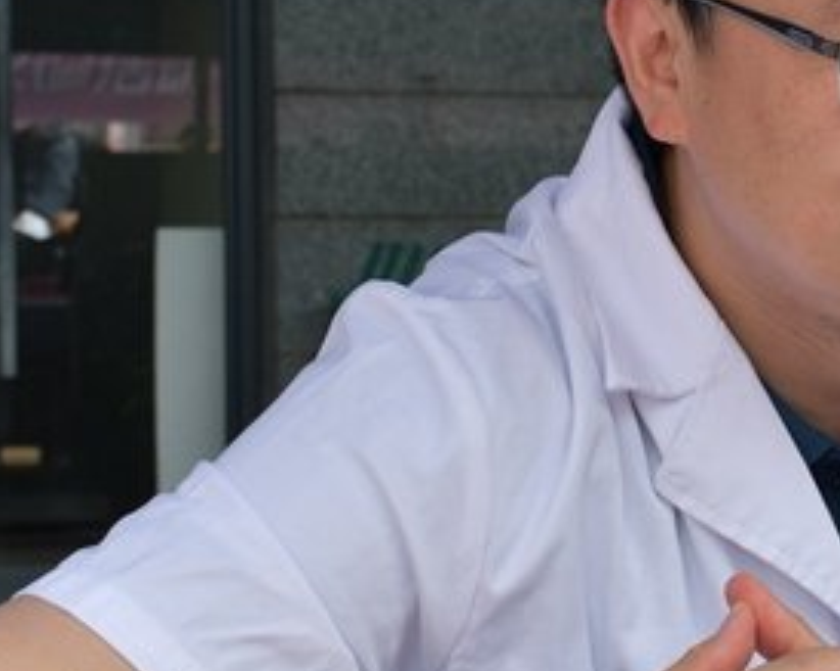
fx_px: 3305
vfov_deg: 11.6
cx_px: 930
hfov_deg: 14.2
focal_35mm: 133
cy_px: 342
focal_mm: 32
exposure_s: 1/250
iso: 200
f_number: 8
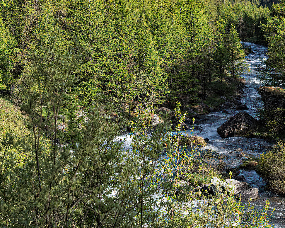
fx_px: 683
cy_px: 54
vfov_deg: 18.8
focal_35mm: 81
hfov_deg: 23.6
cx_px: 148
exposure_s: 1/160
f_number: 8
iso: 100
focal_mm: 47
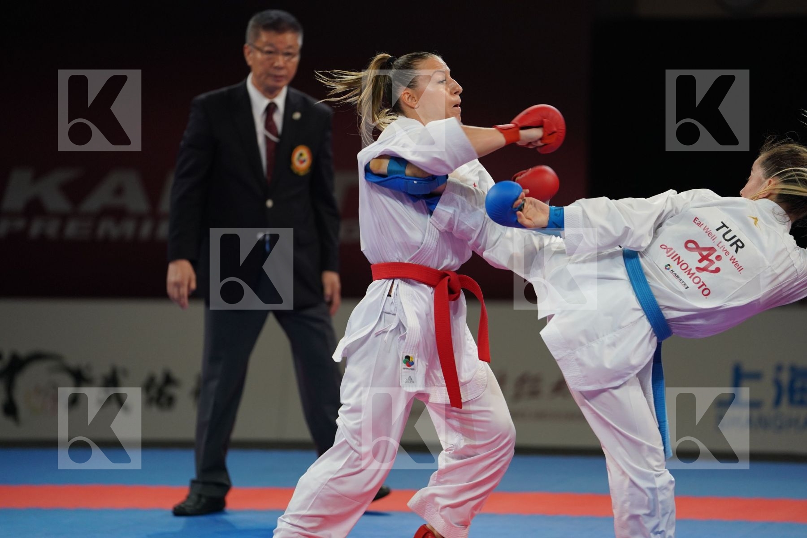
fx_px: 4438
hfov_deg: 10.4
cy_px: 269
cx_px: 404
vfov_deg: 6.9
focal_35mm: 198
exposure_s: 1/1000
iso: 1250
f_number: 2.8
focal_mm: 198
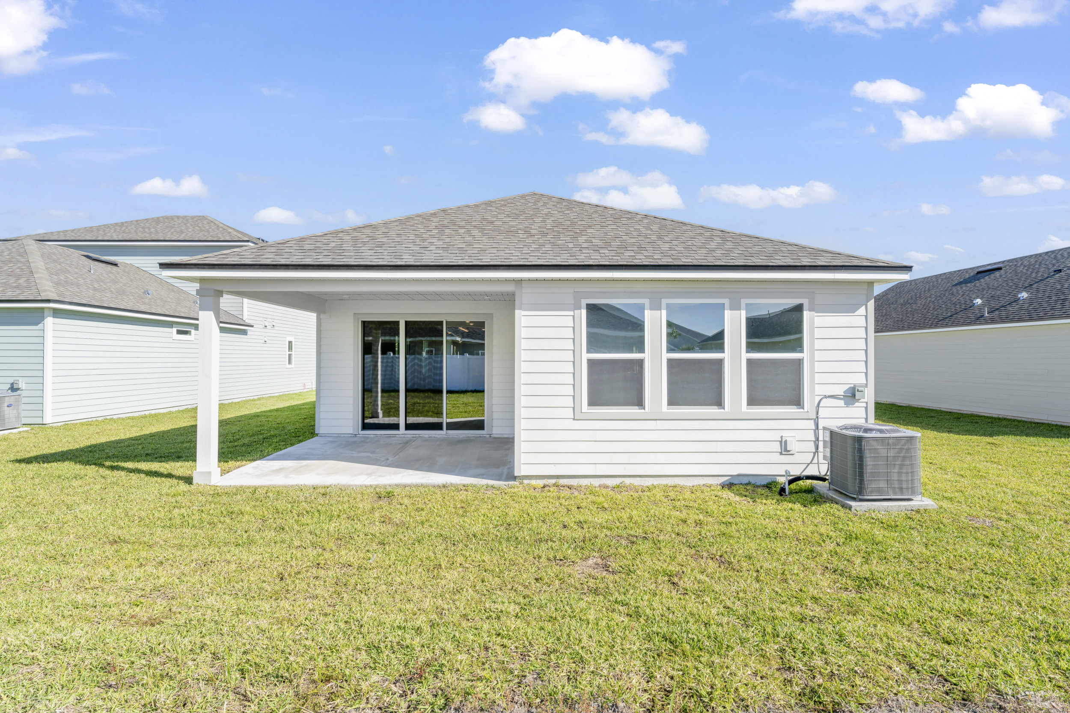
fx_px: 541
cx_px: 535
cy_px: 356
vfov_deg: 66.8
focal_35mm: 18
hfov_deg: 89.4
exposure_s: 1/250
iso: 320
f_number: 9
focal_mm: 18.2
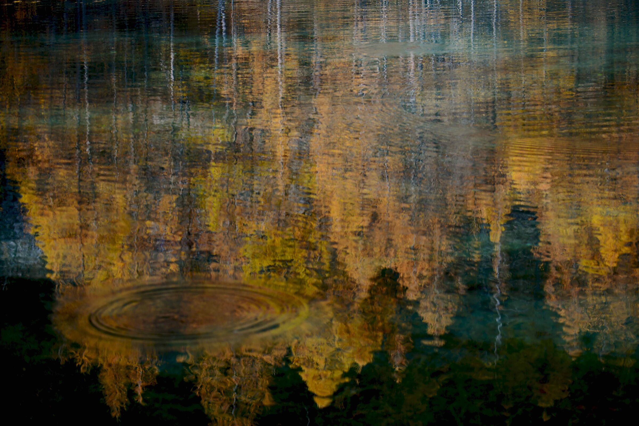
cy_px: 213
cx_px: 320
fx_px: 1864
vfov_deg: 13.0
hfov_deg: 19.5
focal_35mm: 105
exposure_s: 1/250
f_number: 4.8
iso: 64
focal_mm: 105
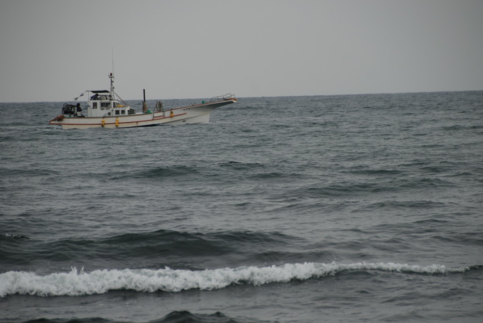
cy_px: 157
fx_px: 4446
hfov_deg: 6.2
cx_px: 251
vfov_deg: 4.2
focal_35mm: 331
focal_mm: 200
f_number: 5.6
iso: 100
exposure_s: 1/200
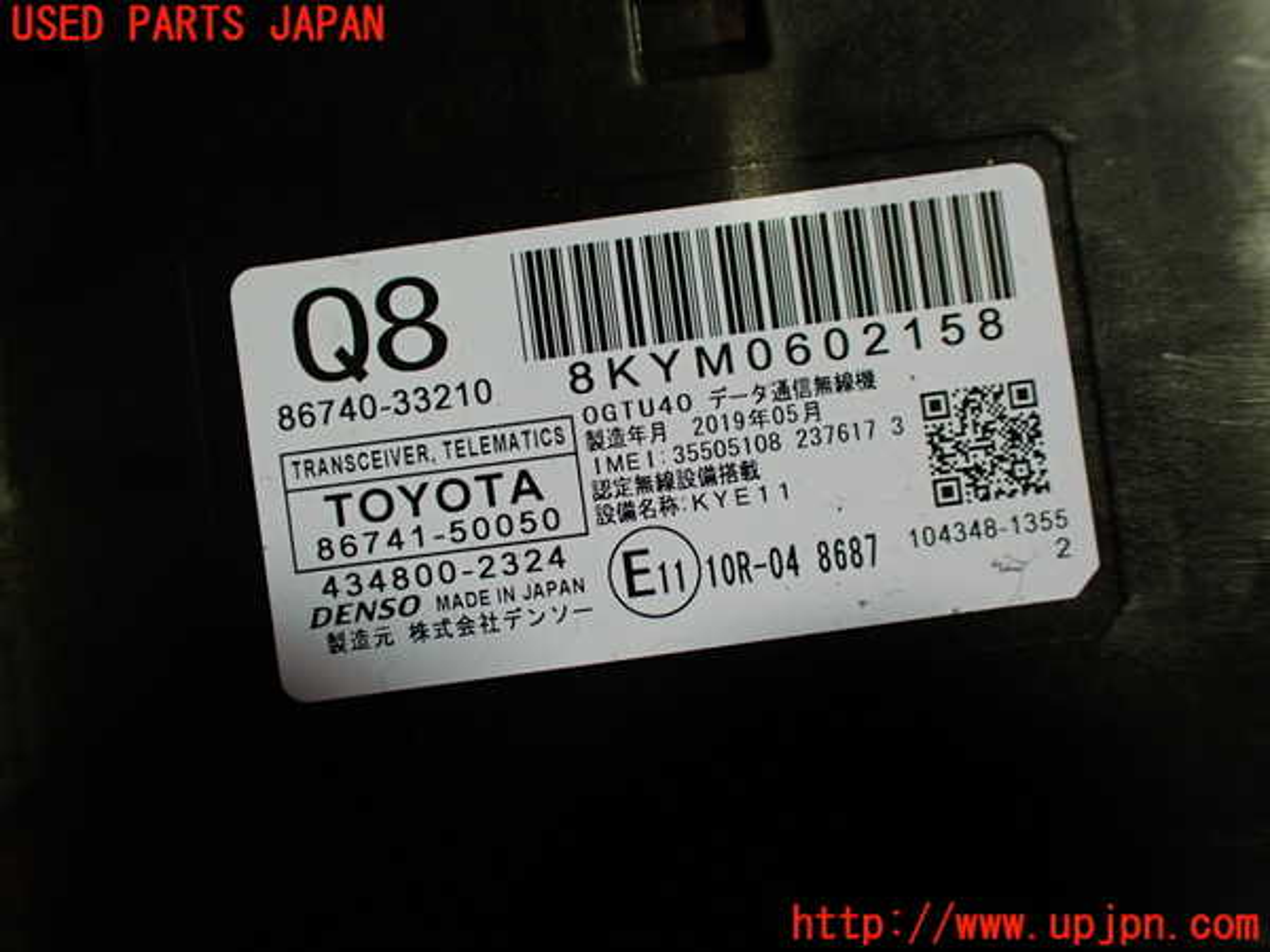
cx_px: 635
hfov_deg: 60.0
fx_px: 1101
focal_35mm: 30
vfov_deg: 46.8
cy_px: 476
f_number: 2.3
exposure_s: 1/125
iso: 320
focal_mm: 5.4
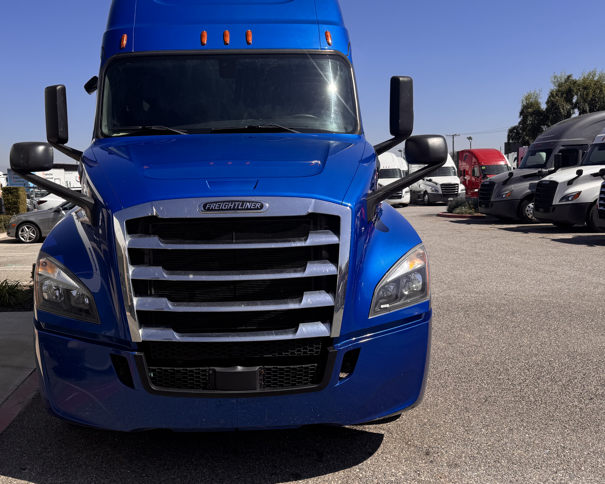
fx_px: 591
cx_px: 235
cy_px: 230
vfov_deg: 44.5
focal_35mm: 33
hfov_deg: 53.7
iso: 80
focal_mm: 6.76
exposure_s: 1/4608
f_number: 1.78
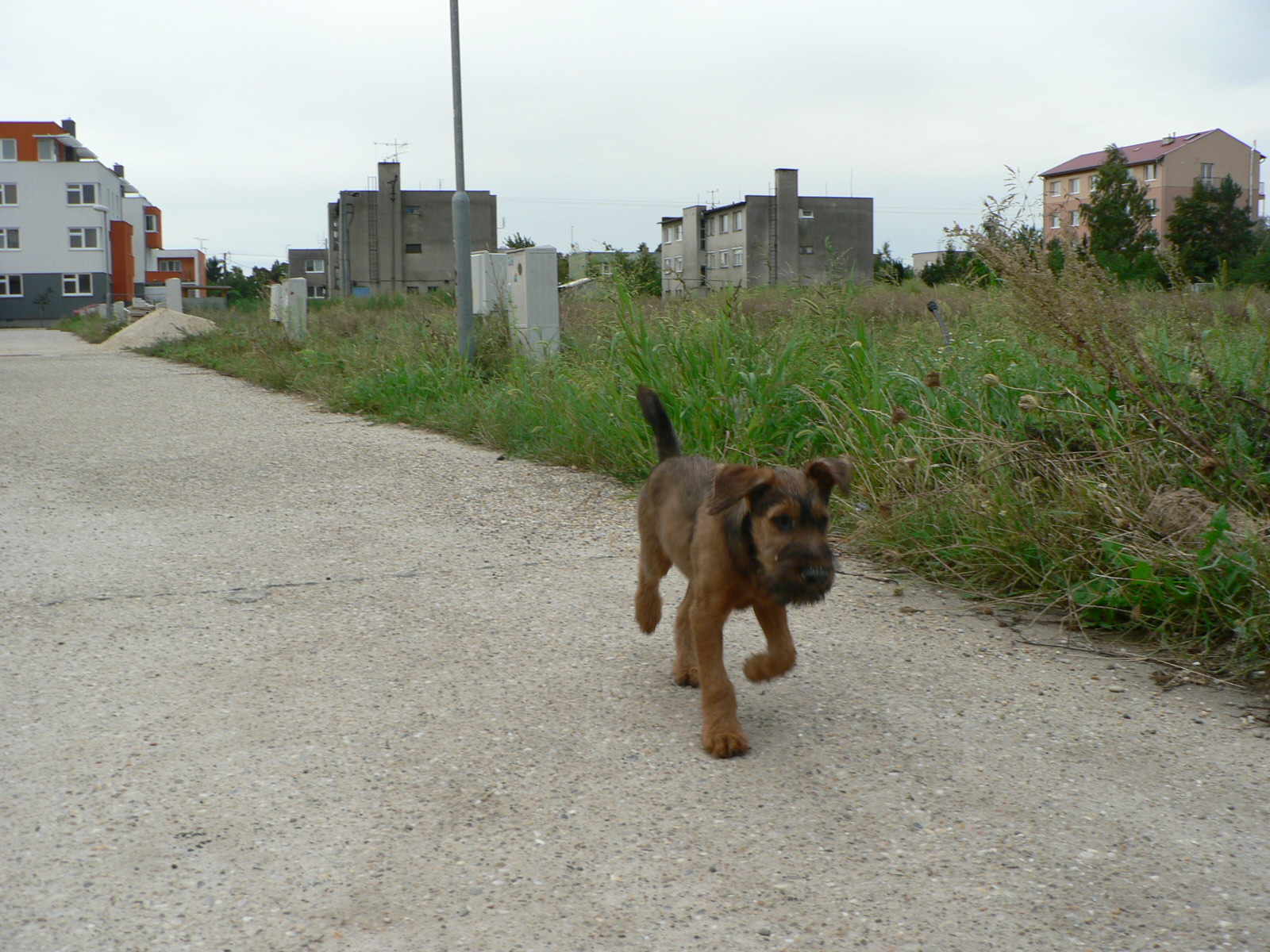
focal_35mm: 36
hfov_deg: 51.4
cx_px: 635
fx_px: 1321
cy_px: 476
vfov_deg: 39.7
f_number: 3.2
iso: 80
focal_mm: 6
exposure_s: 1/100
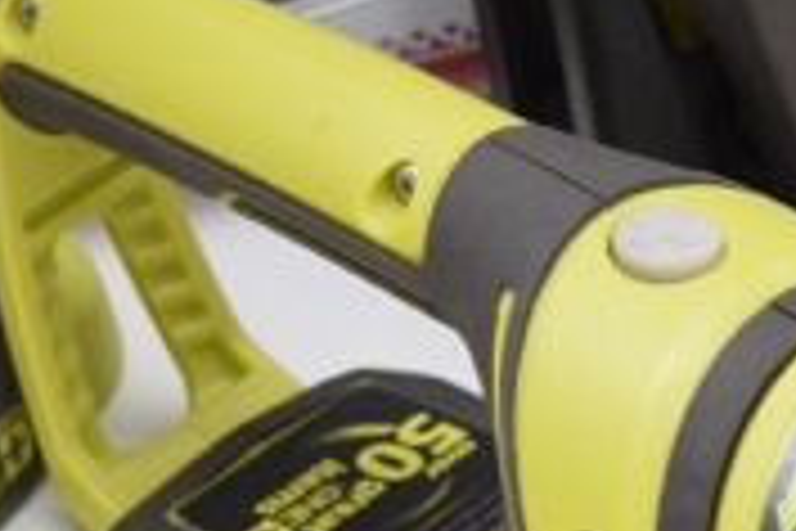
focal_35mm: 299
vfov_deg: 4.6
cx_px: 670
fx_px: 6607
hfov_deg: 6.9
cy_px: 484
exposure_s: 1/125
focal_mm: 55
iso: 1600
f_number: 5.6
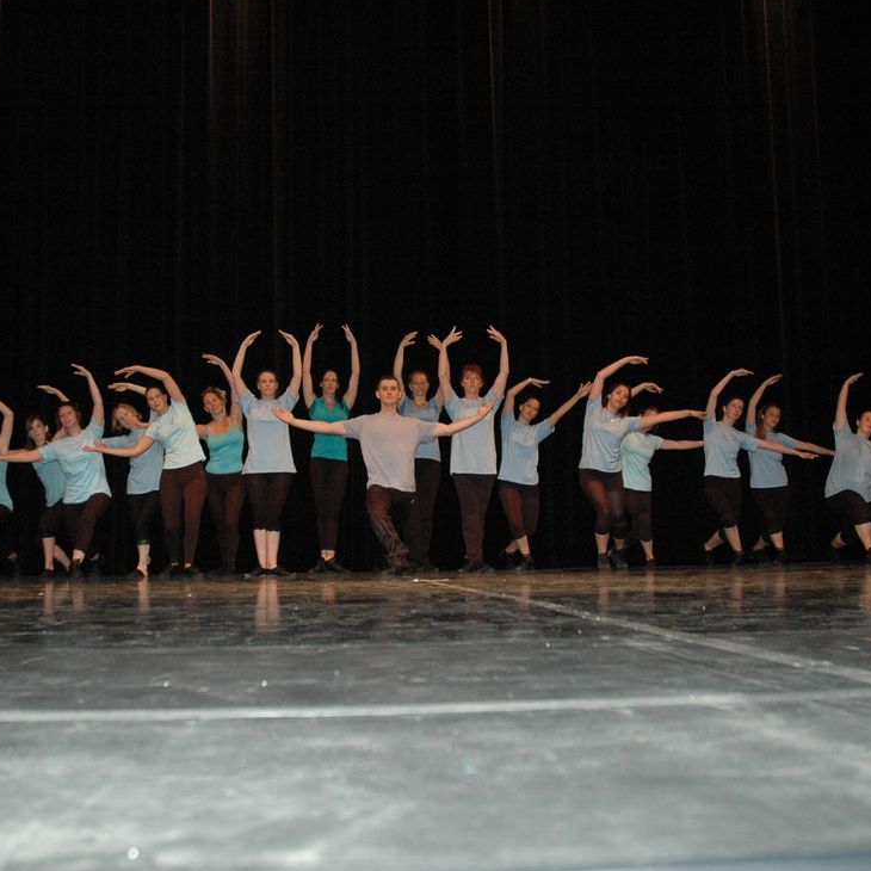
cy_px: 430
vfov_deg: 39.2
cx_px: 401
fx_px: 1224
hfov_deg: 39.1
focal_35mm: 43
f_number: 3.8
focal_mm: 22
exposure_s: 1/100
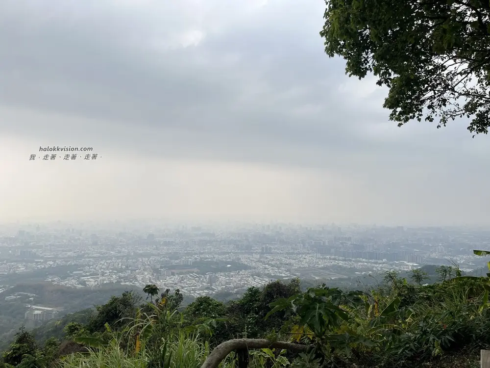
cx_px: 245
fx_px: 368
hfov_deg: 67.3
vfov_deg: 53.1
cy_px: 184
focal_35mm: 26
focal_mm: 5.1
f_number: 1.6
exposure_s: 1/2410
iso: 50
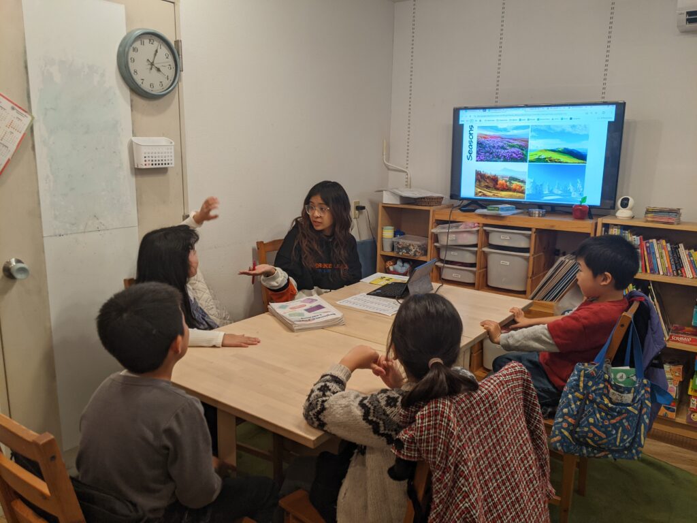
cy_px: 262
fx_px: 544
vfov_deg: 51.4
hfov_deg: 65.3
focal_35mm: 27
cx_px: 348
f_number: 1.8
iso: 52
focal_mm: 4.44
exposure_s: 1/49.9
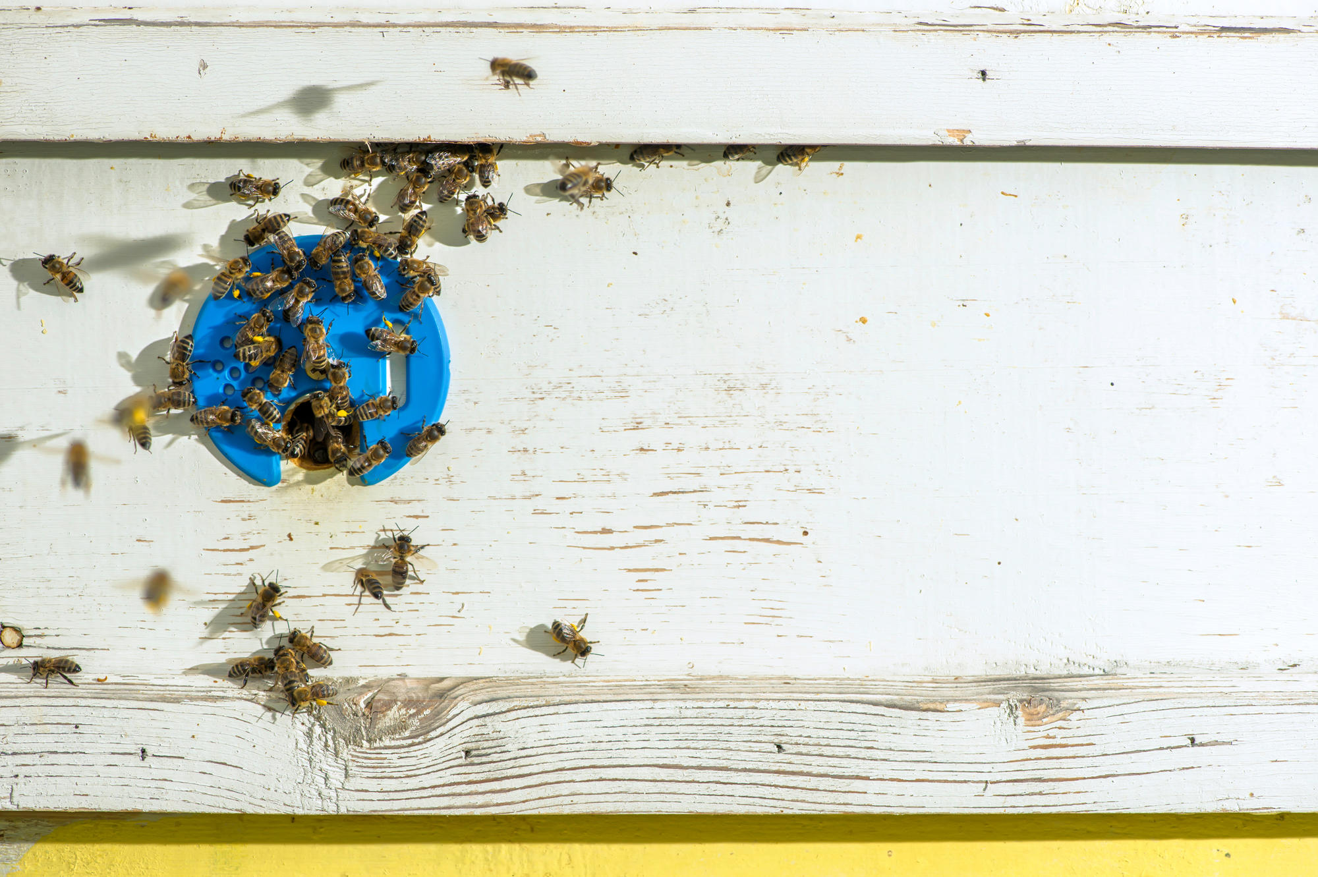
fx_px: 3842
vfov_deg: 13.0
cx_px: 659
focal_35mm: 105
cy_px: 438
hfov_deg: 19.5
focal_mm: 105
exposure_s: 1/160
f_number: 8
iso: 400
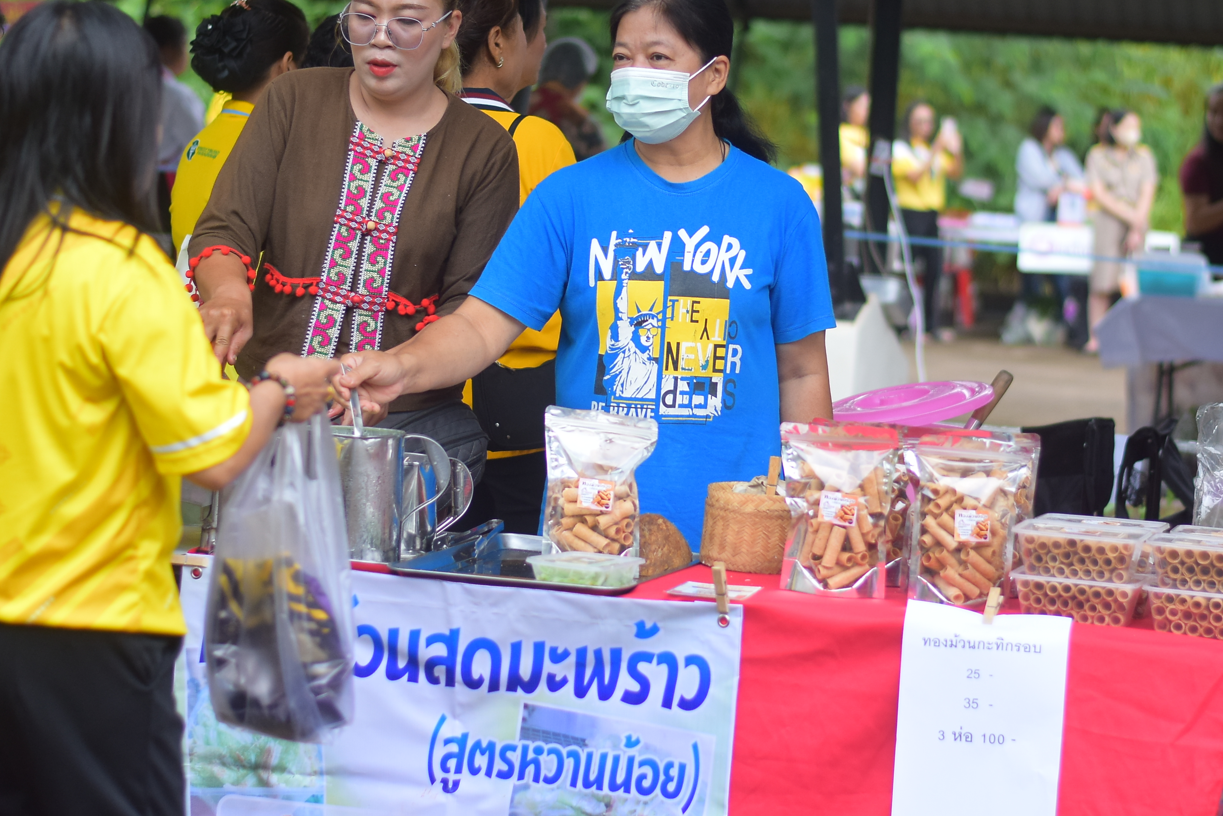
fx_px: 3534
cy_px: 271
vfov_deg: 13.2
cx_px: 694
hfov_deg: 19.6
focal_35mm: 104
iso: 400
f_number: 1.8
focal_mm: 50
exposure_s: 1/1600
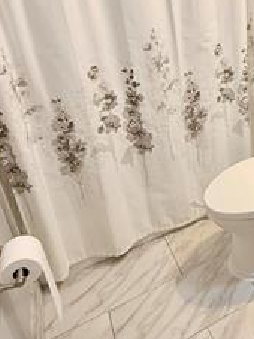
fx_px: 362
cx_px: 250
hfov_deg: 35.3
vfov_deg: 48.2
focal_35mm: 37
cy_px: 84
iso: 250
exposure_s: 1/120
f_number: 2.2
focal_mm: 2.22
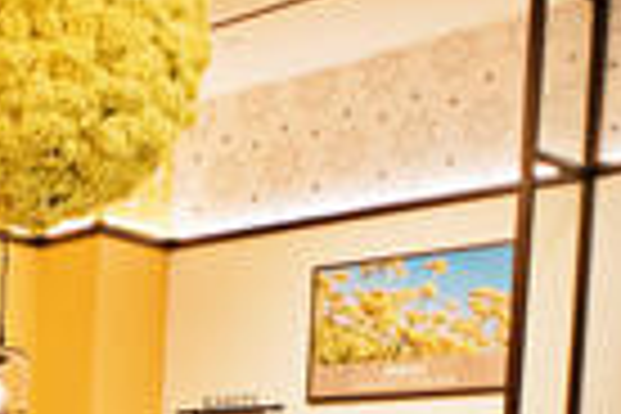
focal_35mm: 90
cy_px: 700
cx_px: -227
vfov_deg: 13.8
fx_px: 1552
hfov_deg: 20.3
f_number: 2.8
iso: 1000
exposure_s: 1/500
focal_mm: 20
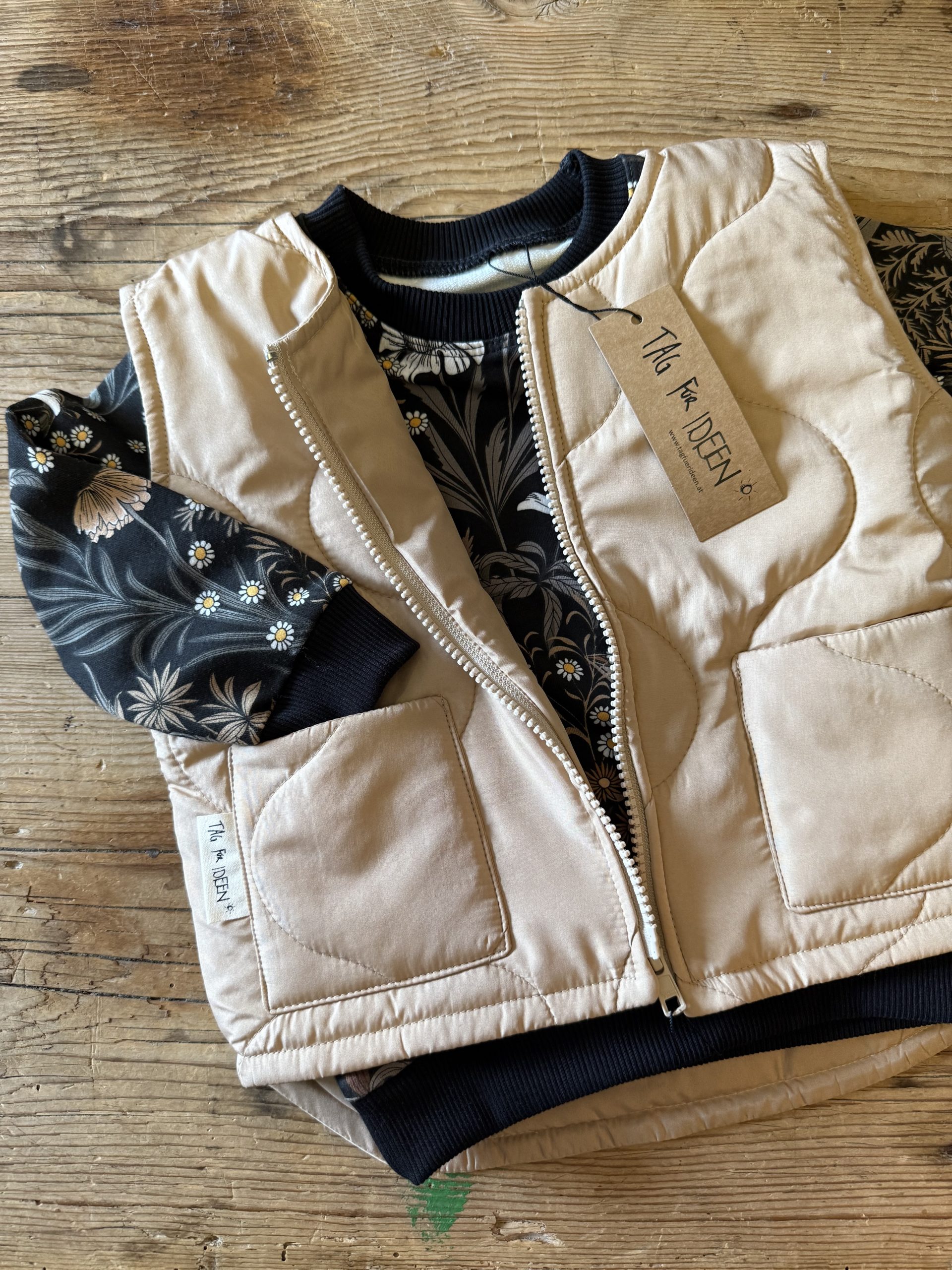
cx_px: 476
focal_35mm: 24
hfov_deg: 56.8
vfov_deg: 71.6
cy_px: 635
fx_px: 880
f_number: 1.78
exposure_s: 1/60
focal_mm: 6.76
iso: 250
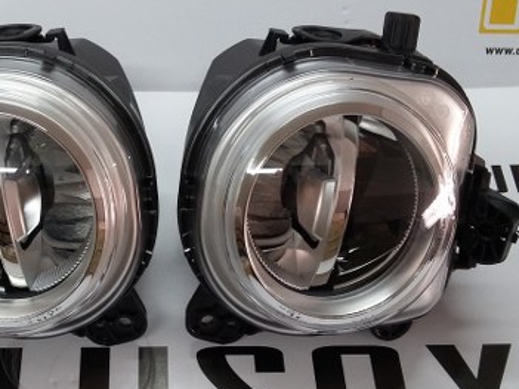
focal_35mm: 53
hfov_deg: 35.7
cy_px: 220
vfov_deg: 27.5
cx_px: 160
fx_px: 794
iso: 125
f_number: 2.2
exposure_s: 1/33
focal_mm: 3.3
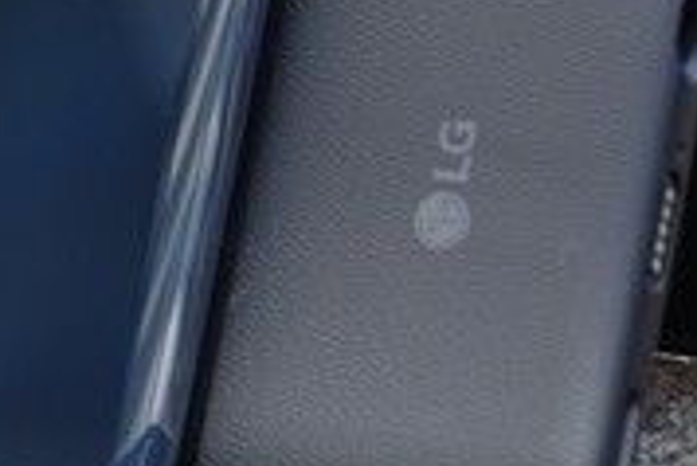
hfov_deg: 4.9
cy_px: -82
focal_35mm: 417
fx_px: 8080
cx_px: -47
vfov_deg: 3.3
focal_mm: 45.37
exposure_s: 1/60
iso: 200
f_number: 5
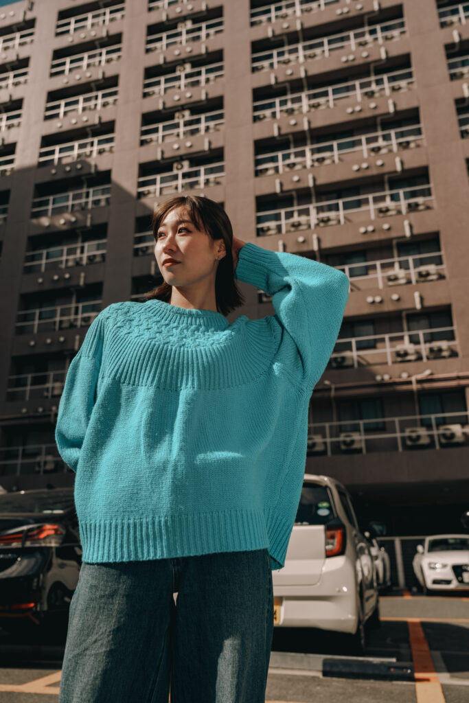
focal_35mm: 29
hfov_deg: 45.0
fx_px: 566
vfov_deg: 63.7
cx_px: 234
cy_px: 352
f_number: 3.5
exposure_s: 1/640
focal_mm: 29
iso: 50
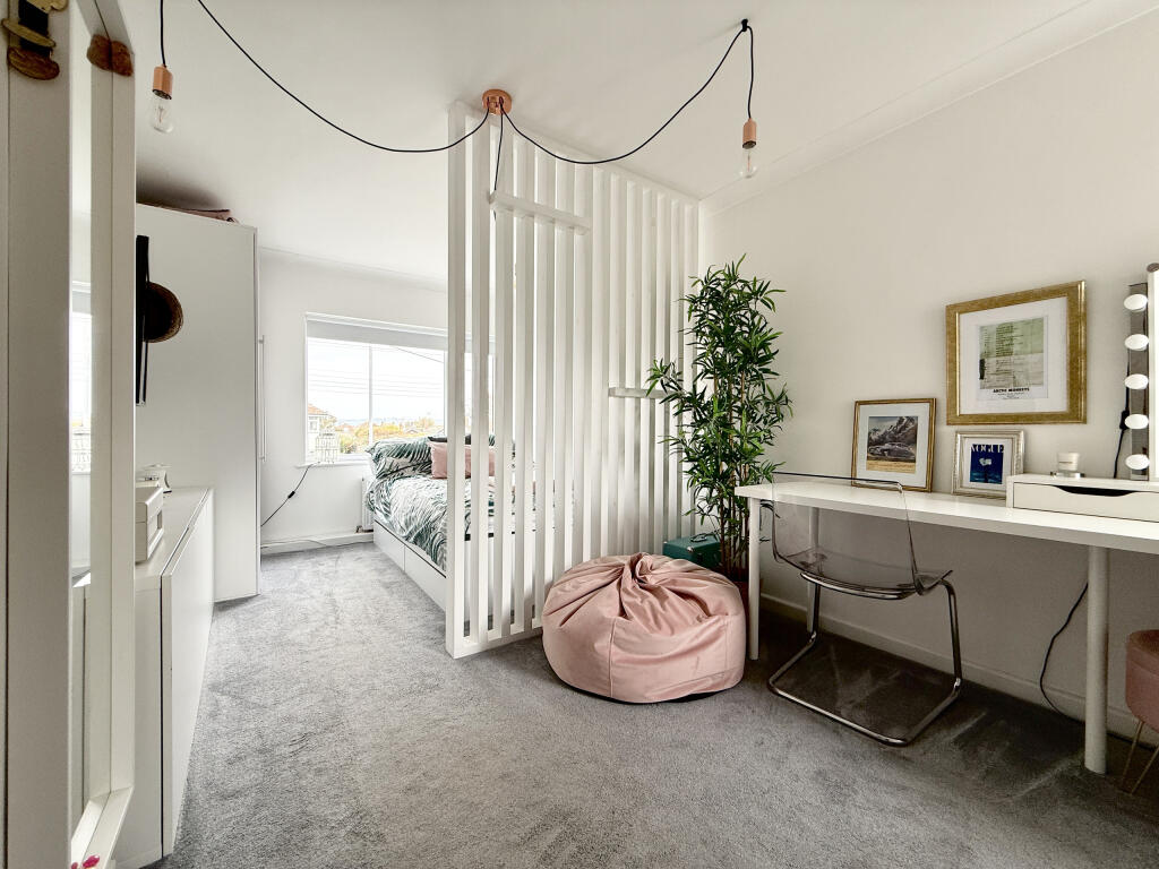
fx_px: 469
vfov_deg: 85.7
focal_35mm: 14
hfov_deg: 102.1
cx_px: 580
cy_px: 434
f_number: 2.2
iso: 80
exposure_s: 1/99
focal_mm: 2.22
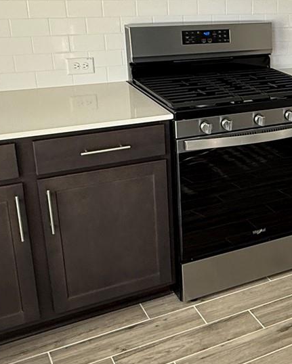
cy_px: 150
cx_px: 327
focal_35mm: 52
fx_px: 561
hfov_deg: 26.7
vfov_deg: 35.9
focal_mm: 2.22
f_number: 2.2
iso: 160
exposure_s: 1/99
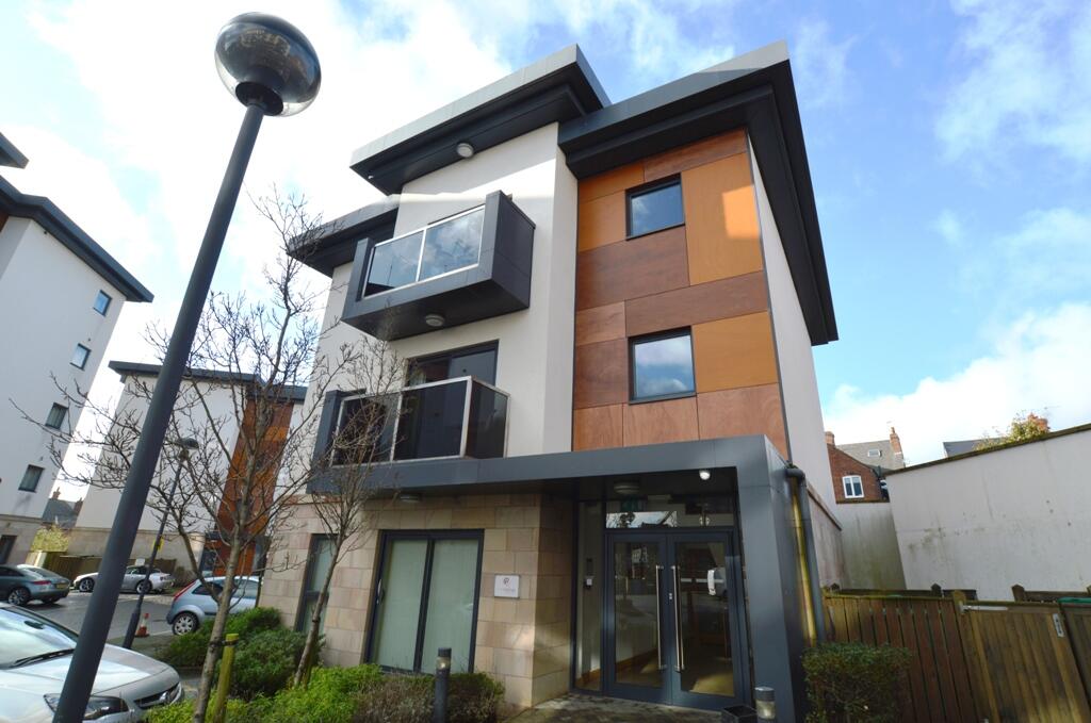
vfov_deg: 77.1
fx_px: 454
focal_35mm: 15
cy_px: 362
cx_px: 546
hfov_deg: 100.5
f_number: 9
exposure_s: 1/160
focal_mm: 10
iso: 100
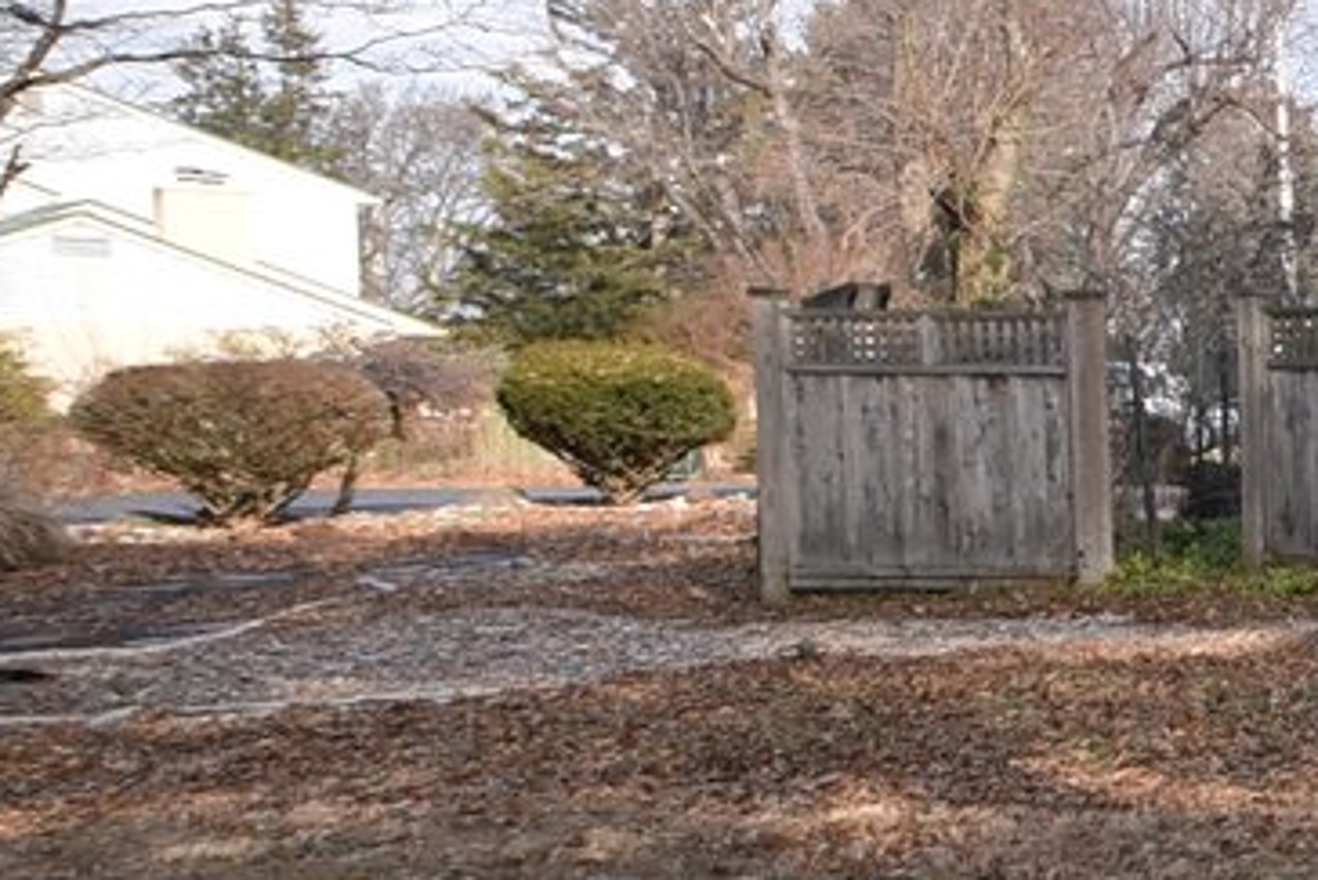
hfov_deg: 16.5
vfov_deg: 19.4
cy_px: 563
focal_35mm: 70
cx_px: 2962
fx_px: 2564
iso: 560
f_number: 8
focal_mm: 10
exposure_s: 1/500
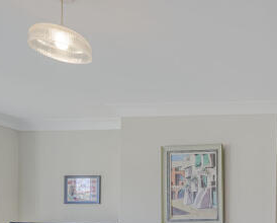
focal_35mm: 42
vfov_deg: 31.0
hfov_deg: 27.2
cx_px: 432
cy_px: 256
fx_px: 345
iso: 320
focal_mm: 12
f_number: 9
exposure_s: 1/3
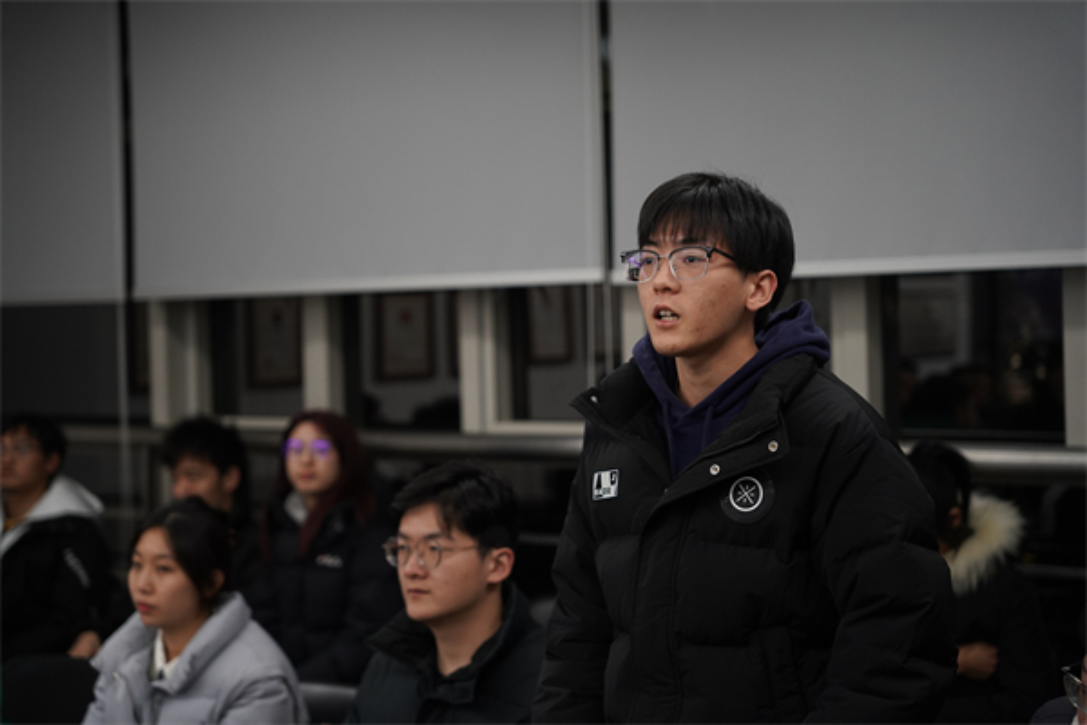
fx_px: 2113
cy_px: 362
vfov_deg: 19.5
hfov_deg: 28.8
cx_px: 544
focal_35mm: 70
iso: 1600
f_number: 2.8
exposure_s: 1/125
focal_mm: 70
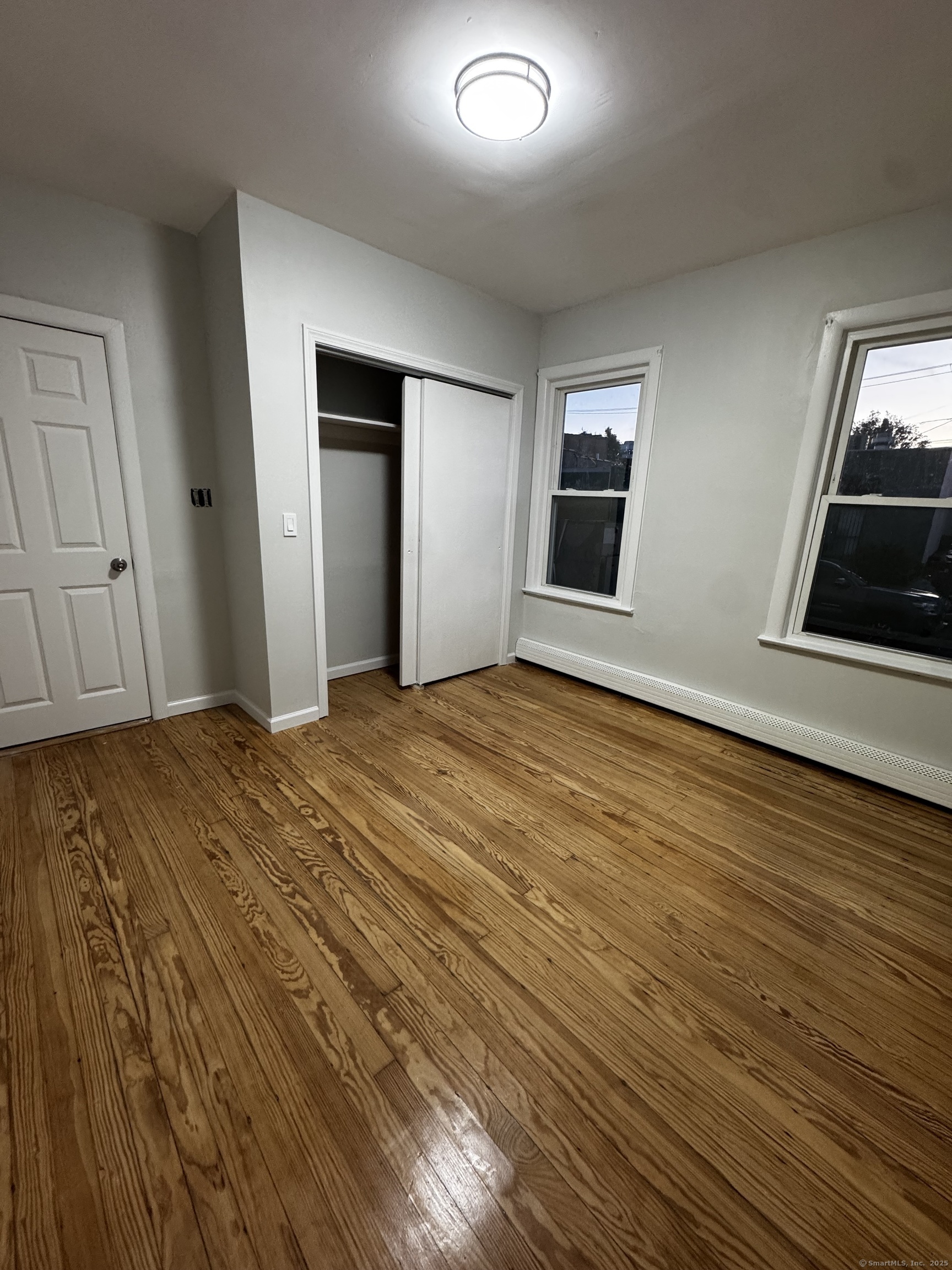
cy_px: 635
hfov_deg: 85.7
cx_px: 476
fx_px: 513
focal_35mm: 14
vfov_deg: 102.1
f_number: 2.2
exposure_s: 1/60
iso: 250
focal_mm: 2.22
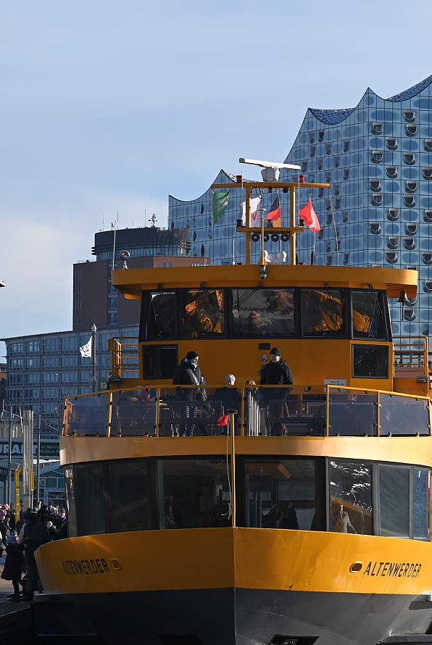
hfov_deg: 10.0
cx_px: 245
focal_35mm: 138
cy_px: 323
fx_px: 2476
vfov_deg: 14.8
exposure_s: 1/400
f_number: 7.1
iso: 100
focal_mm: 120
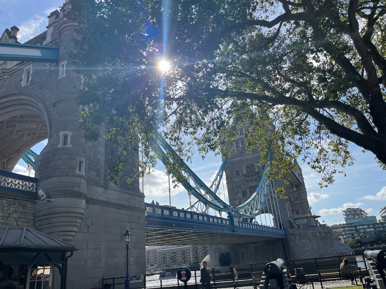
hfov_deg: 67.3
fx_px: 290
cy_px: 144
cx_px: 193
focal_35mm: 26
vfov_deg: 53.1
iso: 50
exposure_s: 1/4016
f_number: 1.6
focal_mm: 5.1
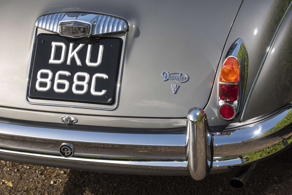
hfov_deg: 20.8
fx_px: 795
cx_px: 146
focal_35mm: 98
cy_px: 98
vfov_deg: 14.0
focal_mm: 98
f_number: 6.3
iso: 200
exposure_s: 1/250
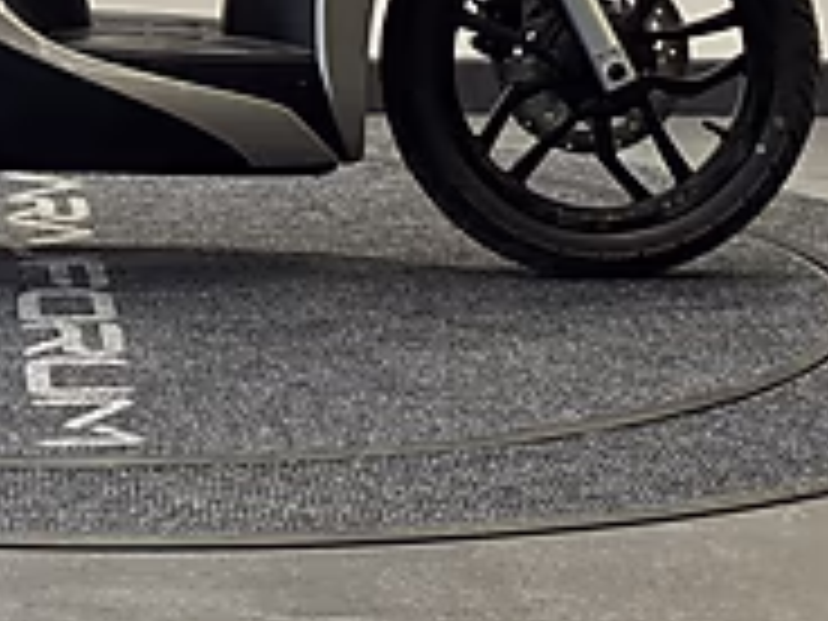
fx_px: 3301
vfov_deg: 10.5
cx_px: -18
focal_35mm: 138
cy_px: -216
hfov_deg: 14.1
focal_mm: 6.76
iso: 80
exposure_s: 1/121
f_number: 1.78
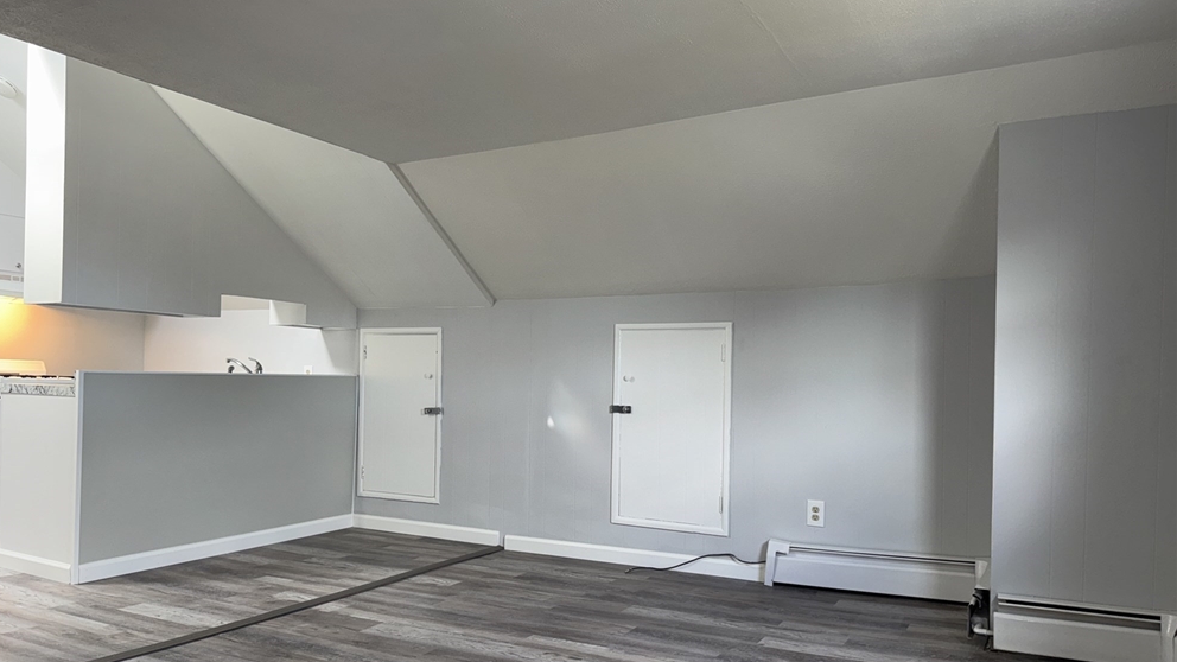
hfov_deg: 69.8
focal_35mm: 27
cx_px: 571
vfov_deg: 42.8
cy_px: 376
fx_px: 843
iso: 64
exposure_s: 1/28
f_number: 1.78
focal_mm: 6.76
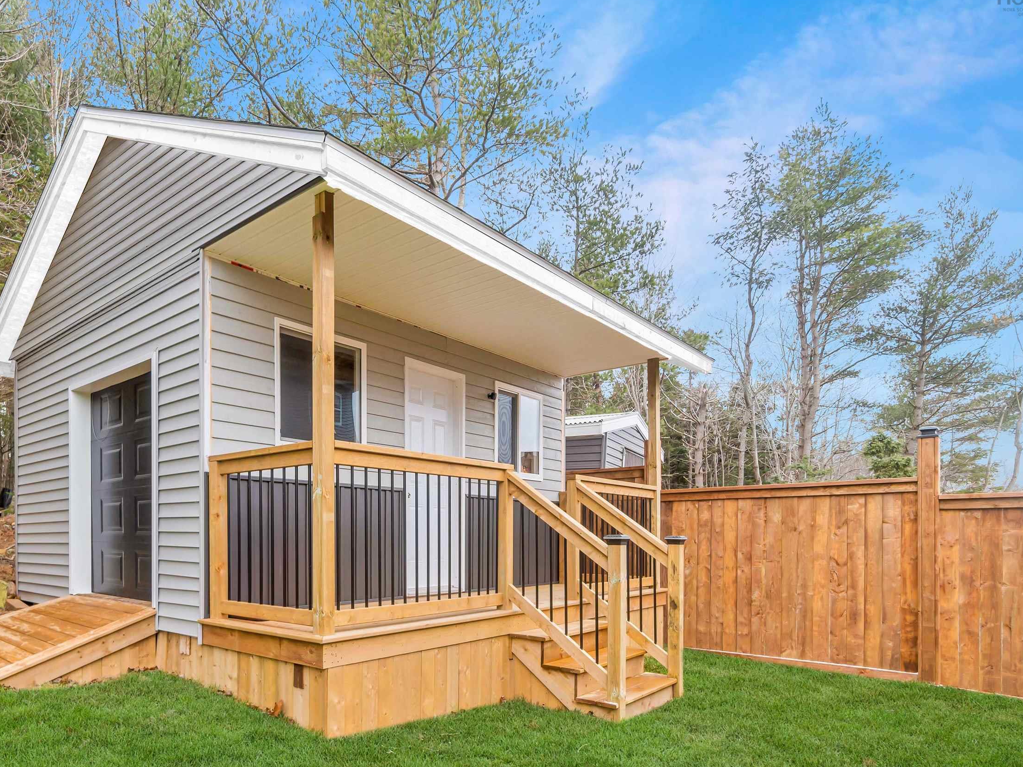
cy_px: 444
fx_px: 591
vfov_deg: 65.6
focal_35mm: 20
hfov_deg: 79.8
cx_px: 367
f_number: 5
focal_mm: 10
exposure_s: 1/60
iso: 100
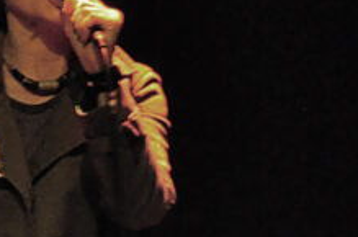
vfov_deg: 6.5
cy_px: 372
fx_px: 2042
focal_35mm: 206
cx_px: 621
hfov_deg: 9.6
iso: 3200
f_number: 6.3
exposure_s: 1/8
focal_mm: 25
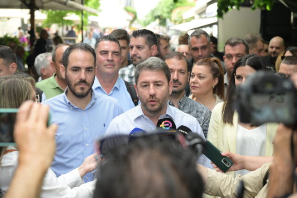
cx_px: 148
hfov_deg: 32.4
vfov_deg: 21.9
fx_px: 512
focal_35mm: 62
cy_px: 99
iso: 2000
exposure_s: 1/1600
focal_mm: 62
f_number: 4
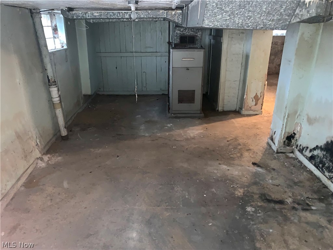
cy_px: 125
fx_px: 250
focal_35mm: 26
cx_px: 166
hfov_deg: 67.3
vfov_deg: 53.1
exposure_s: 1/5
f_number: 1.8
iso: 250
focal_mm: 4.25
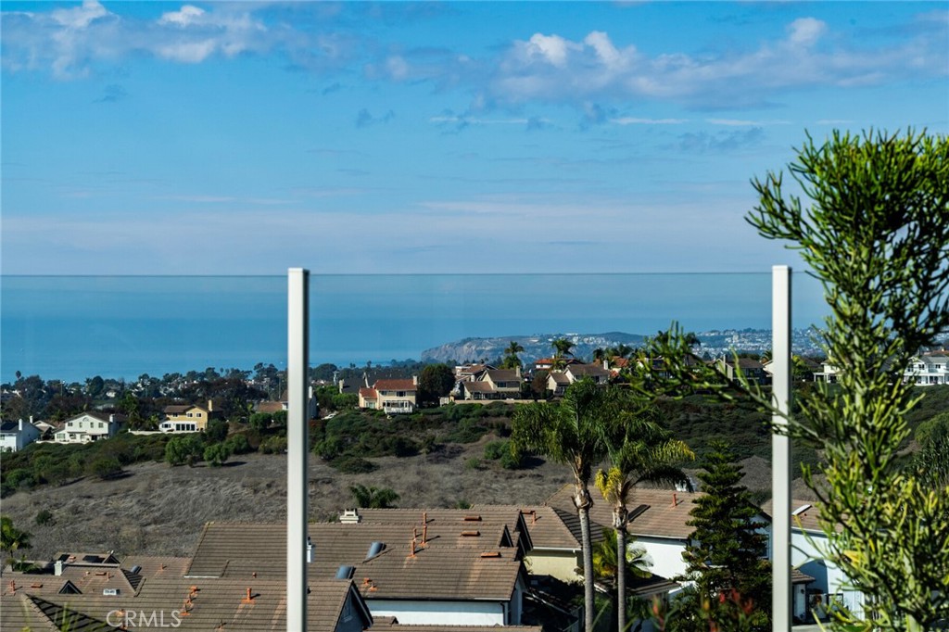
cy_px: 316
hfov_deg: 19.5
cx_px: 474
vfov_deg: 13.0
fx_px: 2767
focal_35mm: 105
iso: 640
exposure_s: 1/640
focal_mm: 105
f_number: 13
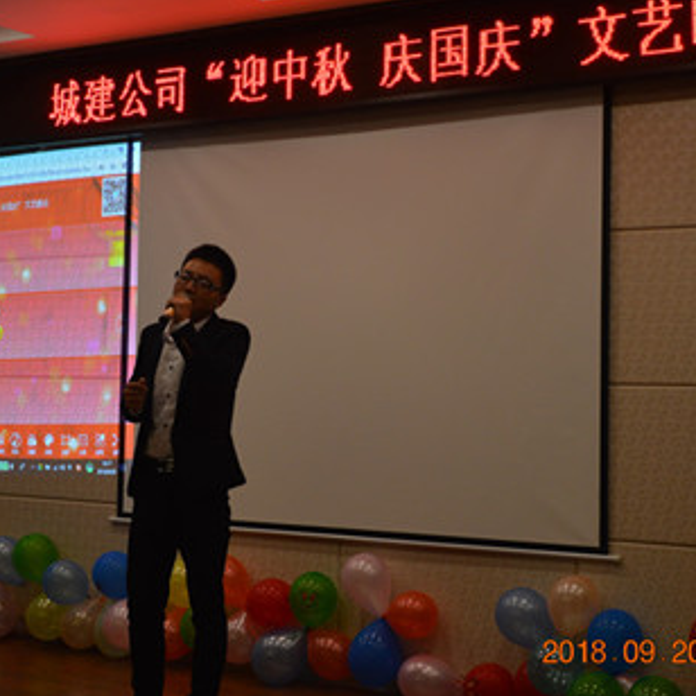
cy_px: 332
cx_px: 341
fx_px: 1410
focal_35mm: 62
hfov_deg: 27.7
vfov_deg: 27.7
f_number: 4.2
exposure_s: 1/50
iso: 400
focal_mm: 30
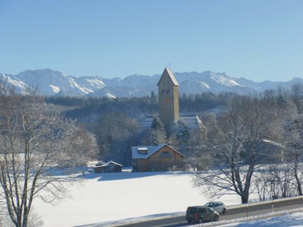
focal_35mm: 107
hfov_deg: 18.4
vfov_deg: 13.8
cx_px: 152
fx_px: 936
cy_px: 114
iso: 100
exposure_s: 1/800
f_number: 5.4
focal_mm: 19.1
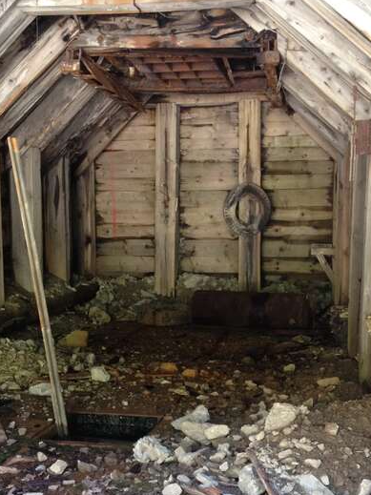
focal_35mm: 54
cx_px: 161
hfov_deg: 27.0
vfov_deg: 35.5
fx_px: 772
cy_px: 270
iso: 160
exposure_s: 1/20
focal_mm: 4.28
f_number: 2.4
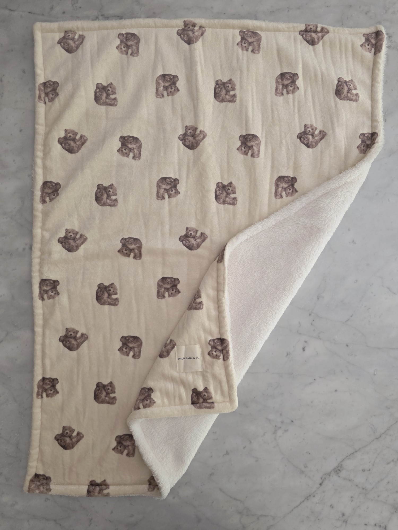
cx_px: 199
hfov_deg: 58.9
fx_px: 353
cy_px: 265
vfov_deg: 73.9
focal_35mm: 23
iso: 320
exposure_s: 1/101
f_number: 1.7
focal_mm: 6.3
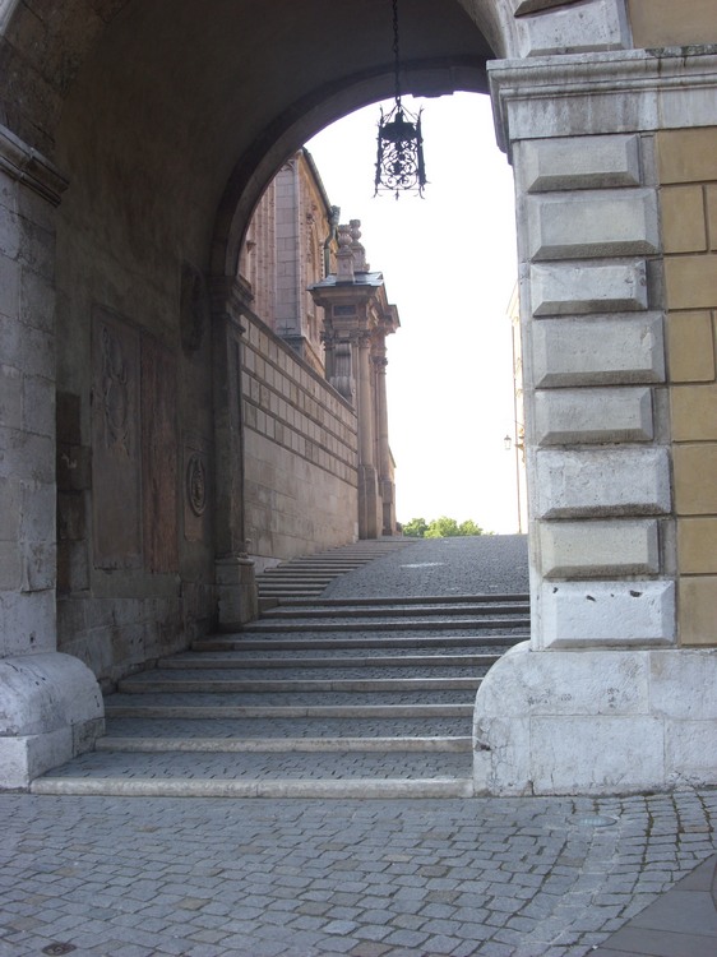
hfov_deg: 26.1
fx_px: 1547
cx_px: 358
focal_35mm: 56
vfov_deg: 34.4
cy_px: 478
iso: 50
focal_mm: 9.3
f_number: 3.1
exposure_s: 1/168
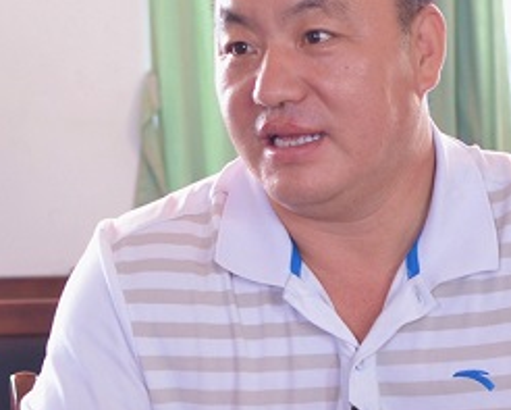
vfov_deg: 12.8
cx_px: 355
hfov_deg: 16.0
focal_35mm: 120
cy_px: 200
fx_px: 1818
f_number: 3.5
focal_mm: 35
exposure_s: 1/60
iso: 640
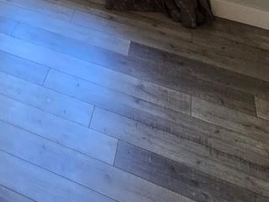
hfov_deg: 26.0
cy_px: -257
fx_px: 498
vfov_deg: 15.4
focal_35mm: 64
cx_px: -77
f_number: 2.2
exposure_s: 1/60
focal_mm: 2.2
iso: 200
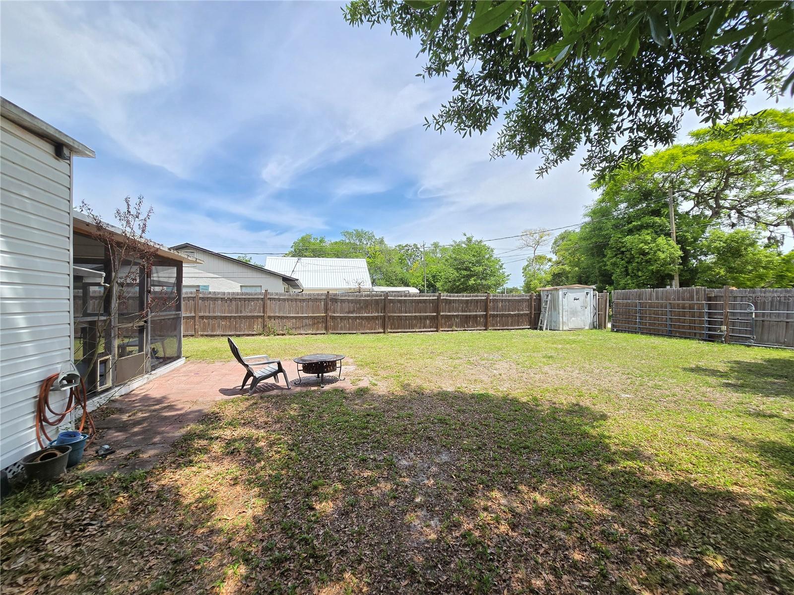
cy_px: 298
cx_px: 397
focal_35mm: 13
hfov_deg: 106.2
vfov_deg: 89.9
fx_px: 298
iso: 50
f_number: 2.2
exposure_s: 1/1182
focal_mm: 2.2
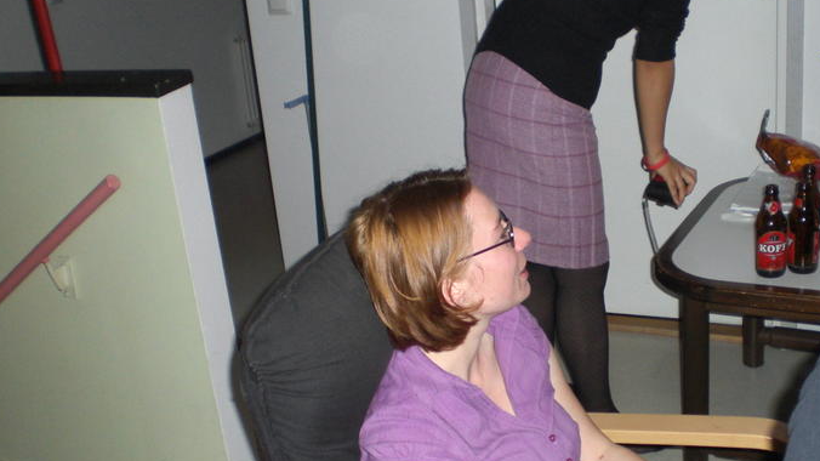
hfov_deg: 42.0
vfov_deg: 24.4
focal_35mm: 49
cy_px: 268
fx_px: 1065
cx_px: 466
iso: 200
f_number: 3.1
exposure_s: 1/60
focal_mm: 6.3
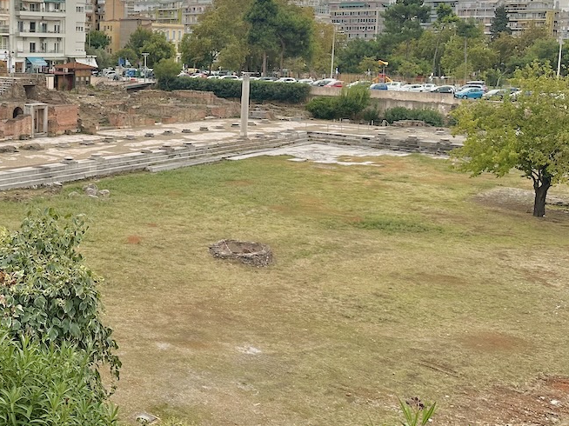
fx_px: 772
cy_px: 146
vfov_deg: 30.7
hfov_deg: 38.1
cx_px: 72
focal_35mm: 47
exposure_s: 1/235
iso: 64
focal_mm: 6.86
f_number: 1.78
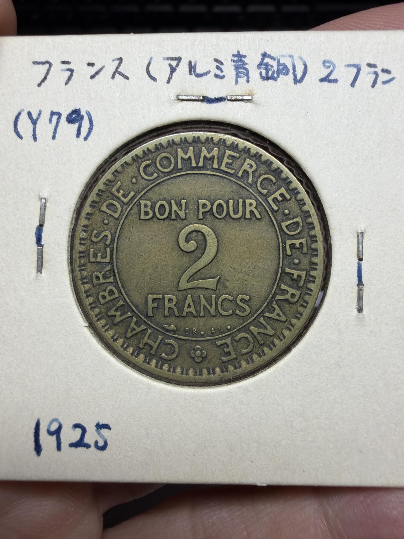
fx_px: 405
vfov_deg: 67.3
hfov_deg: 53.1
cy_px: 270
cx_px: 202
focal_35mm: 26
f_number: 2.2
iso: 40
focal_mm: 2.22
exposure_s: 1/152
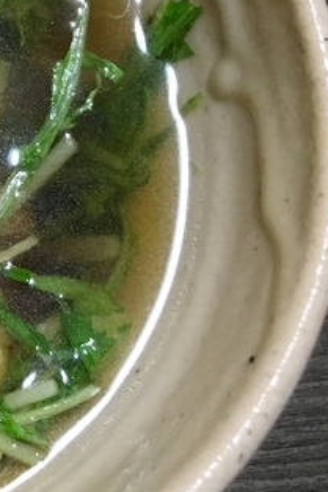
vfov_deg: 26.1
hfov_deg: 15.6
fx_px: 1051
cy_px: 152
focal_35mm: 77
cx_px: -232
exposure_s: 1/30
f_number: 2.2
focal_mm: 4.15
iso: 125
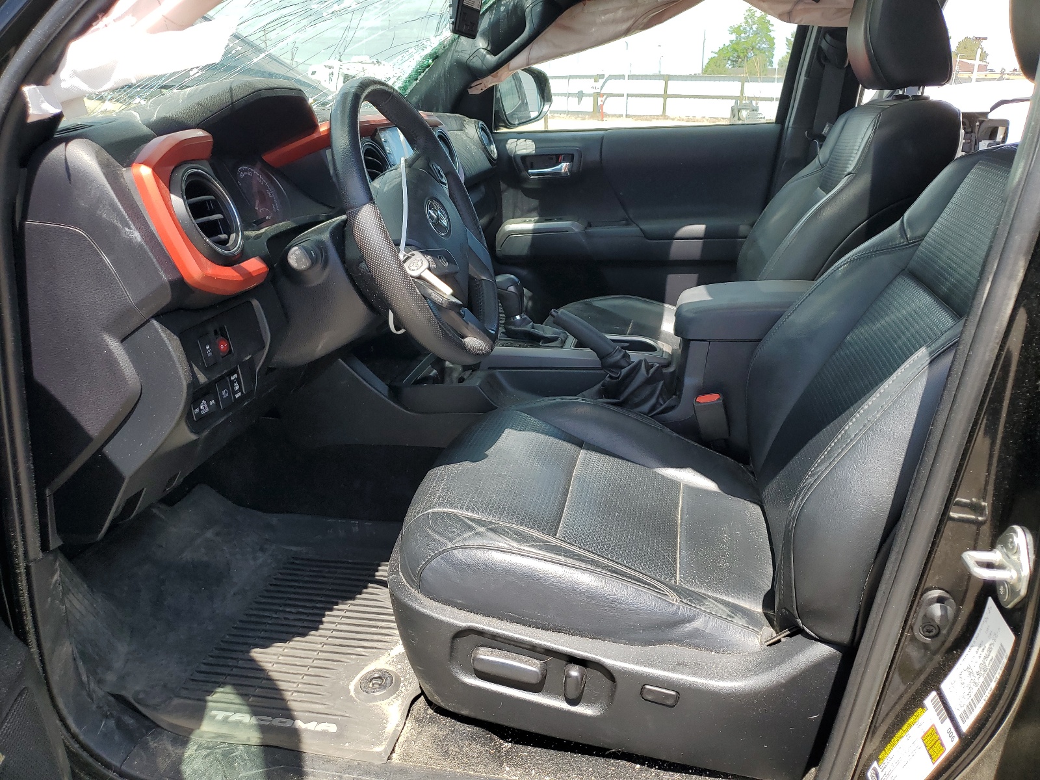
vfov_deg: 53.1
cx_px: 520
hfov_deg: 67.3
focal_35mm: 26
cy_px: 390
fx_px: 781
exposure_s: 1/833
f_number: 1.5
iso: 50
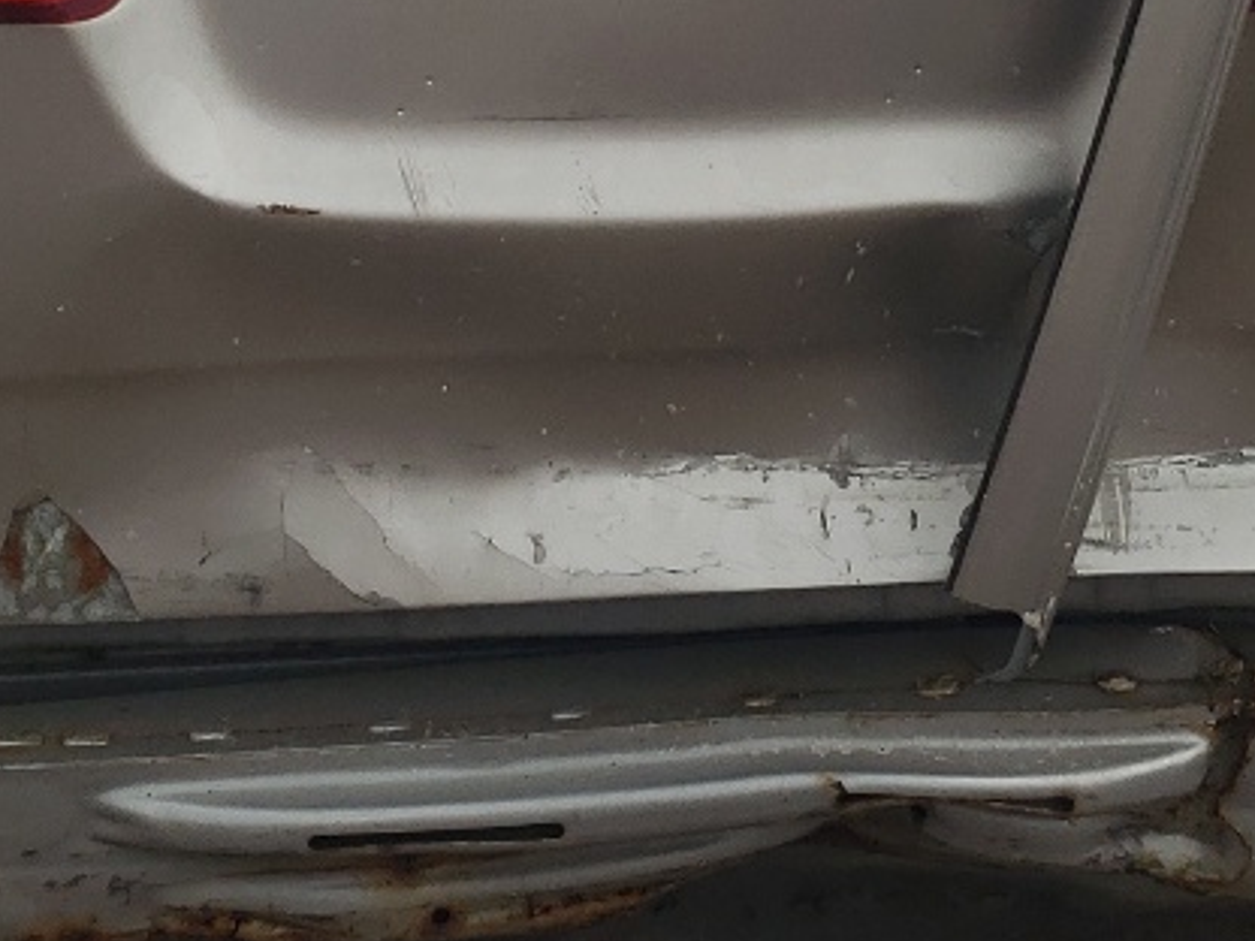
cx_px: 640
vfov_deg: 14.1
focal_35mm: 100
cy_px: -338
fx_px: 3625
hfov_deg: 19.6
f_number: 1.5
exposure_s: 1/2000
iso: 50
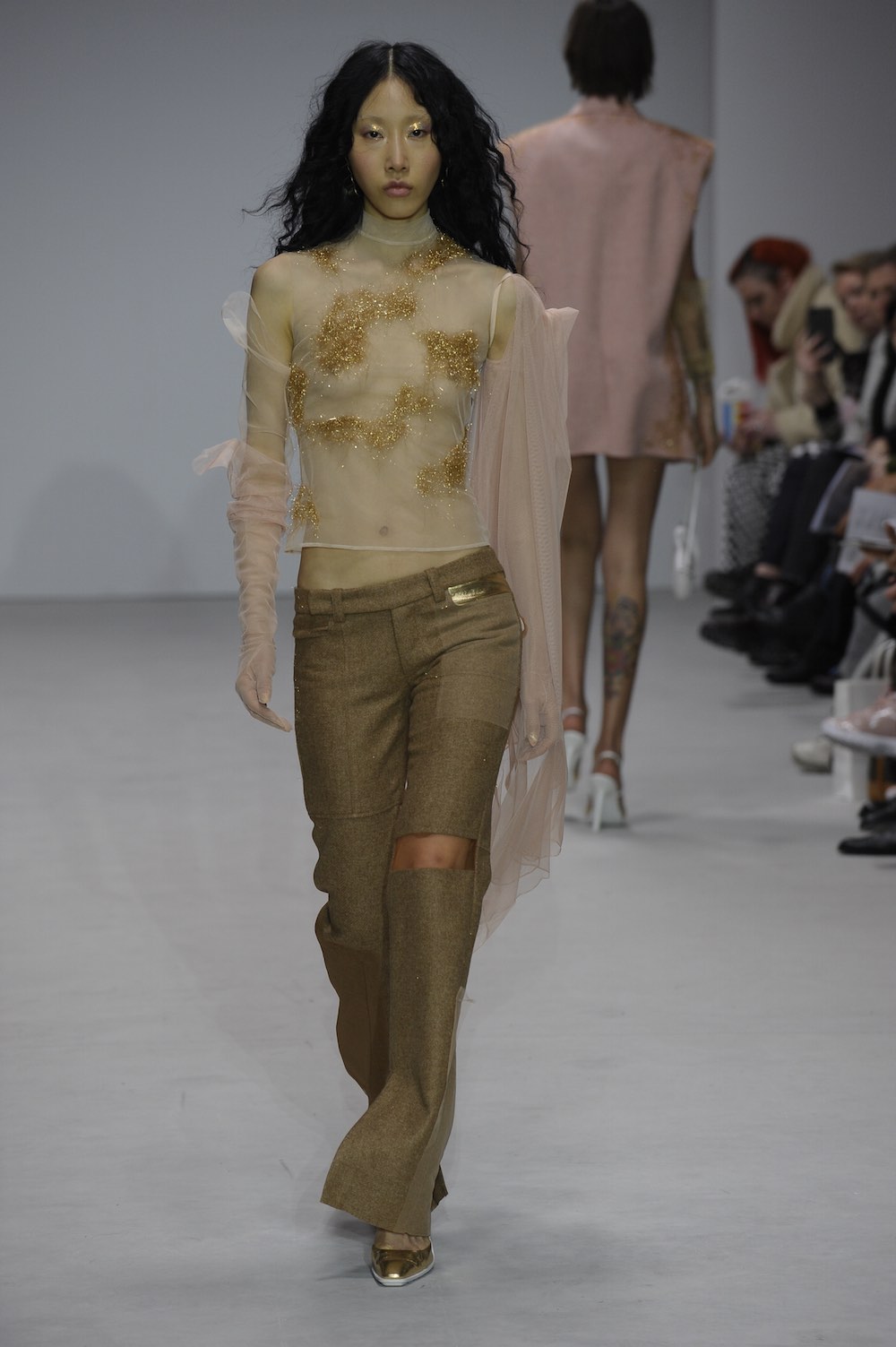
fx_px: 7476
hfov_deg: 6.9
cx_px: 448
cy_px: 674
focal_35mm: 200
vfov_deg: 10.3
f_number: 5
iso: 1000
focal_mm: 200
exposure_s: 1/500
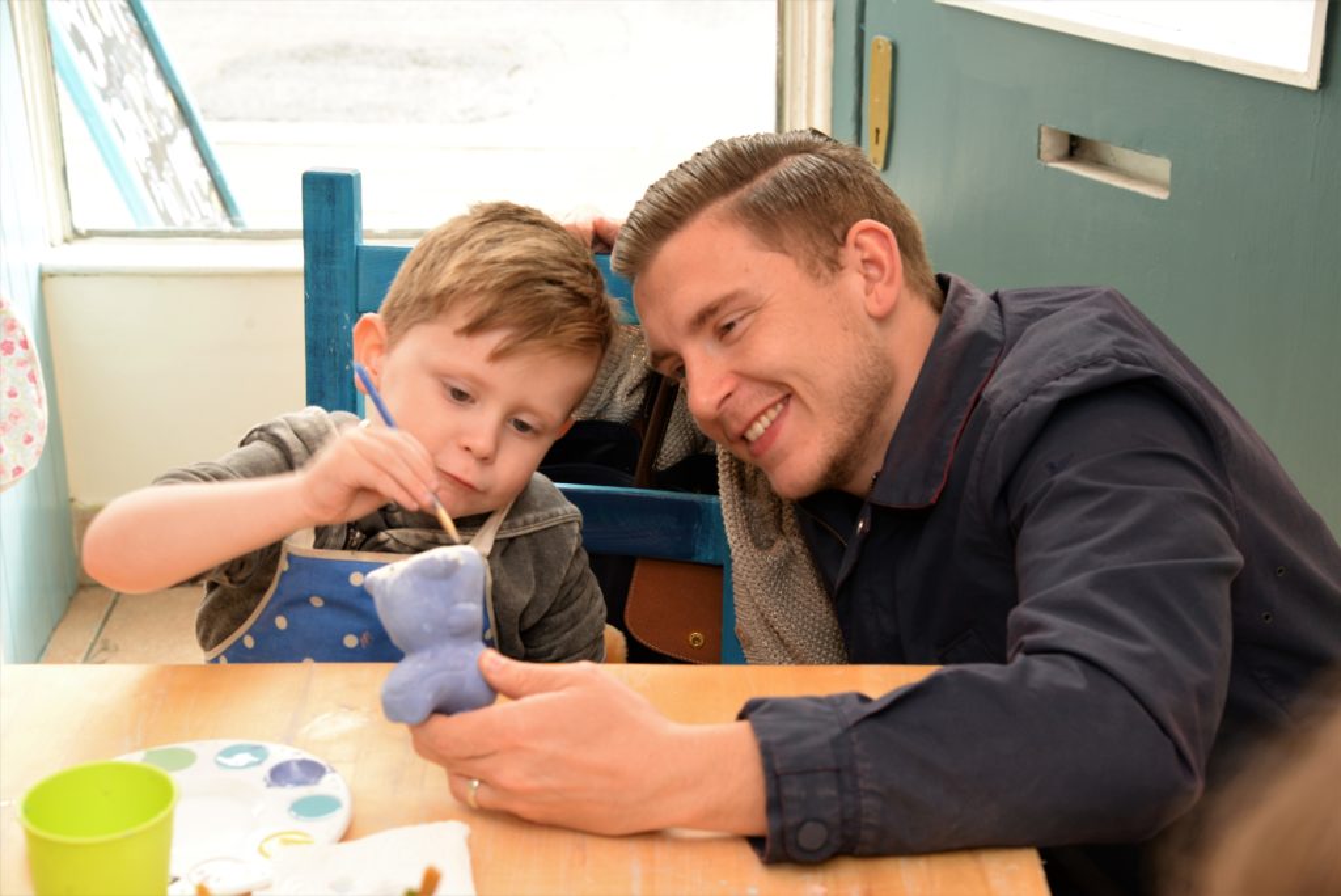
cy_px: 448
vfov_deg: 20.6
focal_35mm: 66
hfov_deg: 30.5
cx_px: 670
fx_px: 2460
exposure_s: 1/40
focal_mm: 66
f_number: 7.1
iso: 640
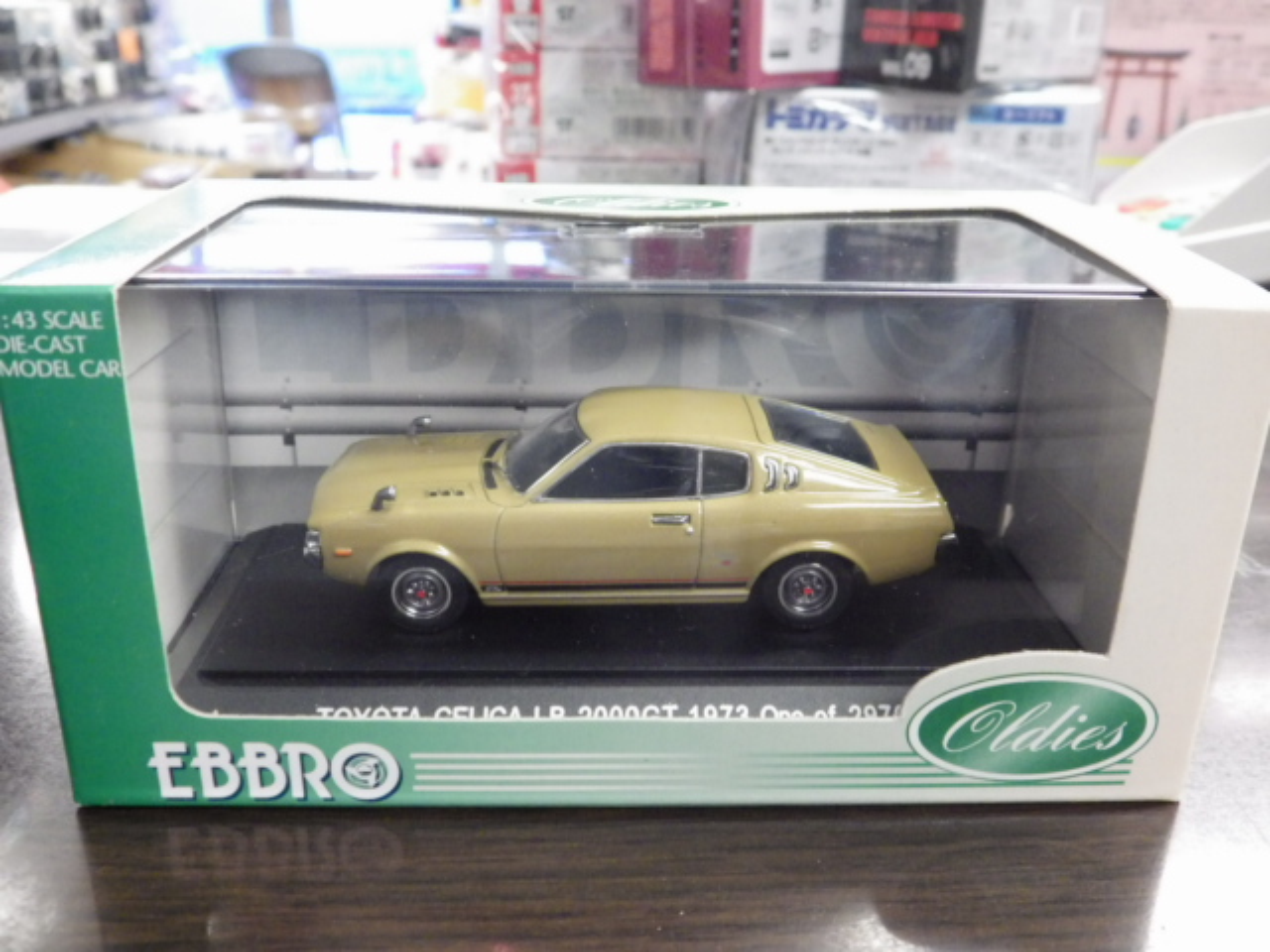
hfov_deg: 54.0
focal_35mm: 34
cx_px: 635
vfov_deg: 41.8
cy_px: 476
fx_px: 1247
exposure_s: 1/25
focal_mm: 6.2
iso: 800
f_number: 3.4
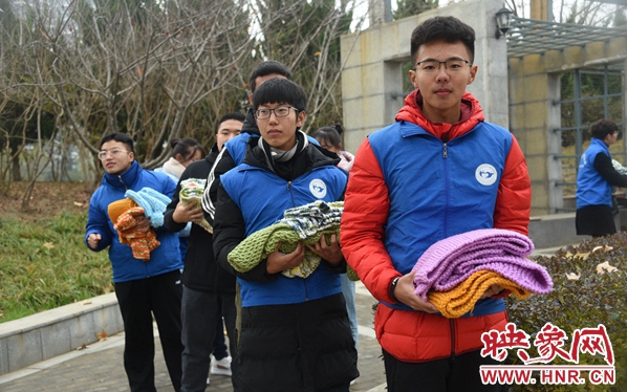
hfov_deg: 44.4
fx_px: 769
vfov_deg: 28.6
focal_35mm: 45
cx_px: 314
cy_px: 192
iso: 400
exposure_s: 1/250
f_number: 4.2
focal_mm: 44
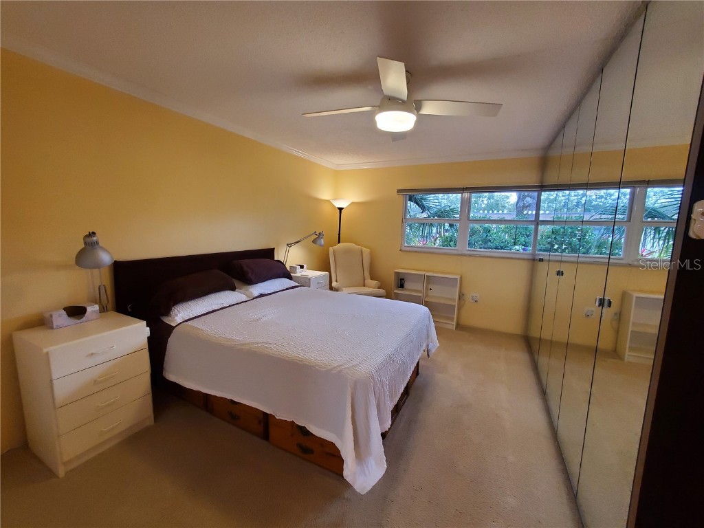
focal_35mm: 13
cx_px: 352
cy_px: 264
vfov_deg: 89.9
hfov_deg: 106.2
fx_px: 264
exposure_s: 1/60
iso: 250
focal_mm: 1.8
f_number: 2.2
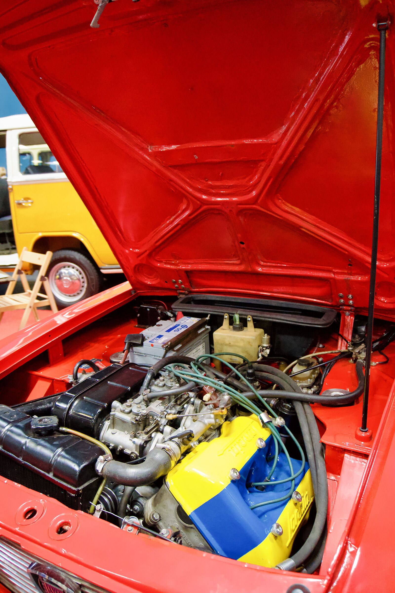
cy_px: 296
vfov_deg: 61.9
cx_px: 198
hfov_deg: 43.6
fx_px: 494
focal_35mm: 30
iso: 5000
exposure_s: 1/160
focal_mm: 20
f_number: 4
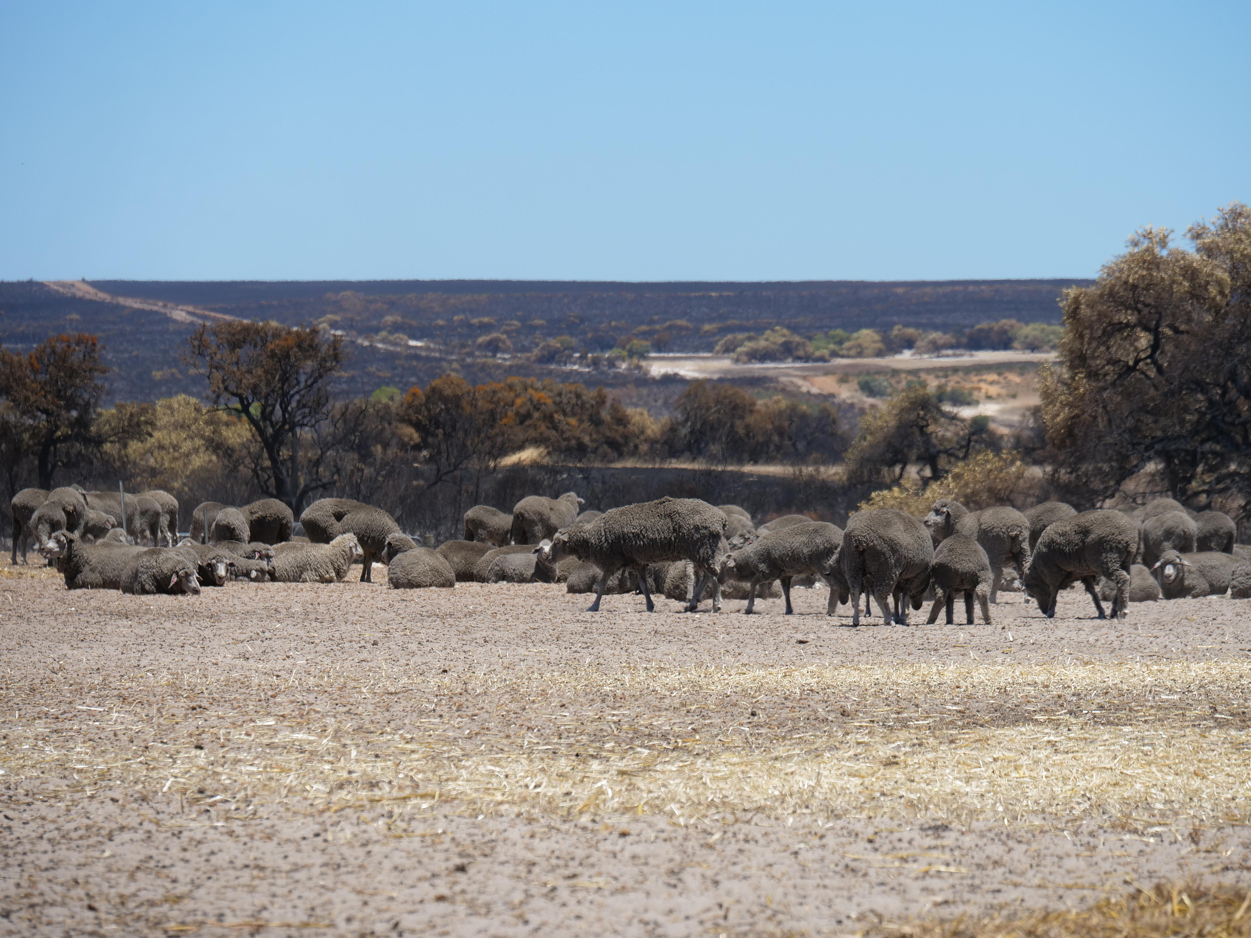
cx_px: 626
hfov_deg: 9.9
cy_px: 469
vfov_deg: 7.4
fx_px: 7228
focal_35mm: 200
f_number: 5
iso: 200
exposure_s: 1/1600
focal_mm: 100
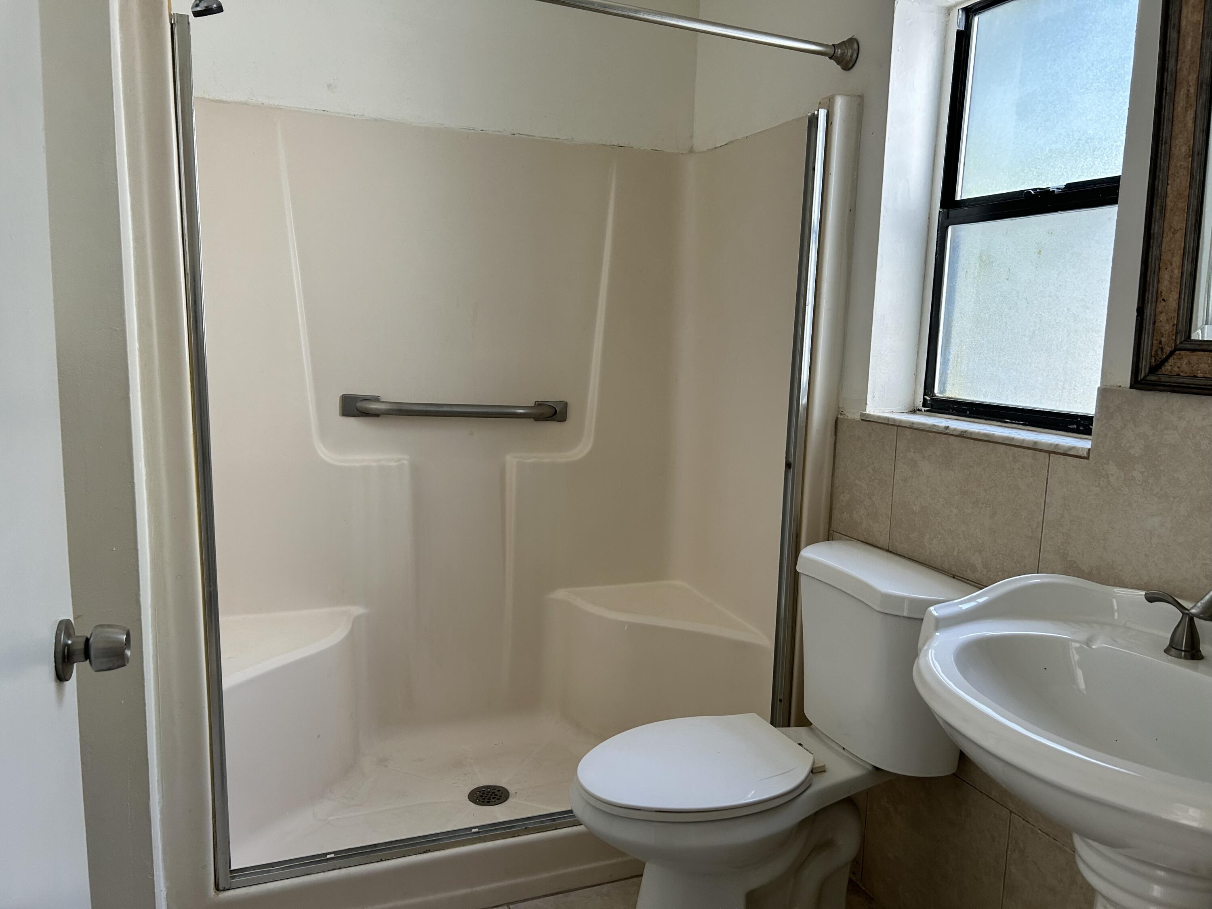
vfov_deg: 53.1
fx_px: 910
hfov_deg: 67.3
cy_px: 454
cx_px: 606
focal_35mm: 26
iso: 100
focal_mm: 5.7
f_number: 1.5
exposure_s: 1/121
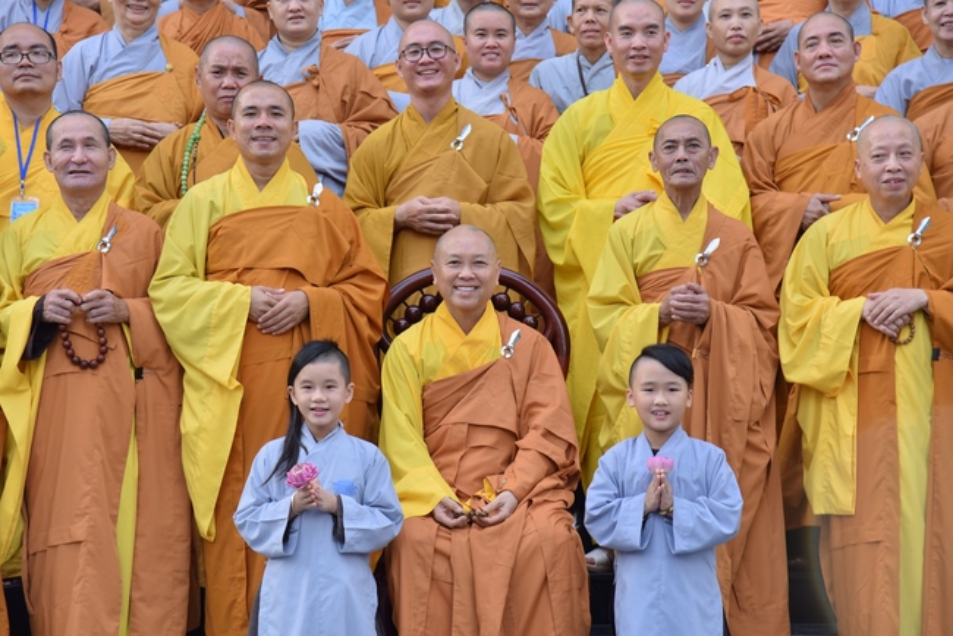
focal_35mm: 120
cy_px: 318
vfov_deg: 11.4
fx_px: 3178
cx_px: 476
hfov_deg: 17.1
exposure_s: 1/125
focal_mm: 120
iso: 250
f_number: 5.6
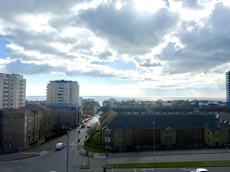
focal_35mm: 24
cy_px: 86
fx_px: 159
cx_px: 115
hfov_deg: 71.6
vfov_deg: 56.8
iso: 64
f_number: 1.78
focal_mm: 6.76
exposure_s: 1/14286
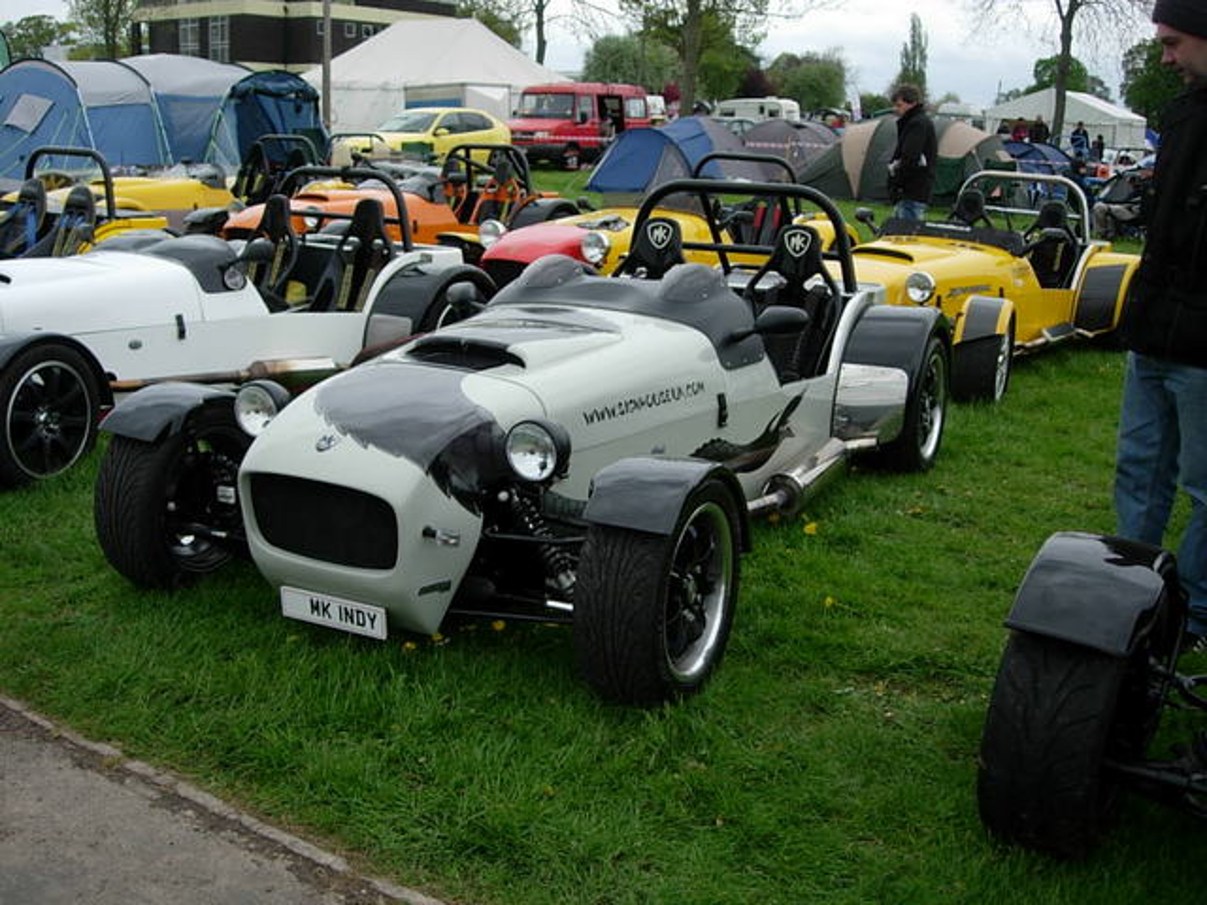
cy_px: 452
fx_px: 1325
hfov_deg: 49.0
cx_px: 604
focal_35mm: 38
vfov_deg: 37.7
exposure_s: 1/527
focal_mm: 7.8
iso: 64
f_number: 2.8
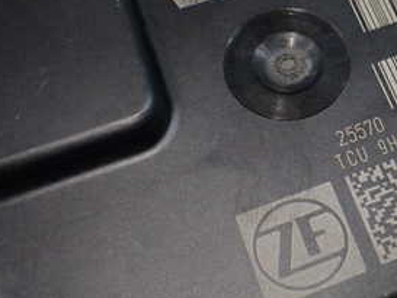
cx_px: 381
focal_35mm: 66
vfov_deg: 22.2
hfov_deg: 27.9
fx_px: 757
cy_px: 97
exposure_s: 1/125
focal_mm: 5.4
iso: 320
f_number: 2.3
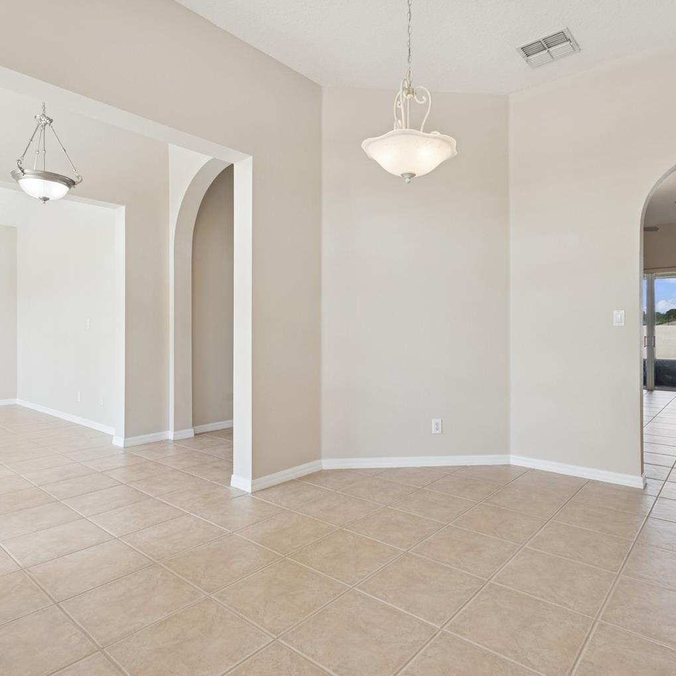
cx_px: 345
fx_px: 442
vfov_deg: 74.8
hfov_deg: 74.8
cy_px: 336
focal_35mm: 20
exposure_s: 1/15
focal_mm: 10
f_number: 9
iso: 100
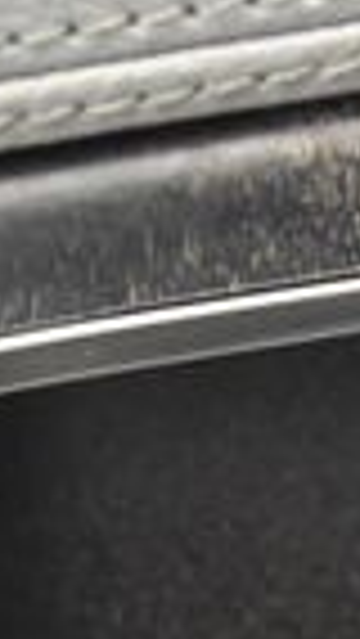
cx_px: 554
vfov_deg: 4.3
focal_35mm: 495
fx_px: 8390
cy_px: 774
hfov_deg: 2.5
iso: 12800
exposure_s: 1/60
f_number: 7.1
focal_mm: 105
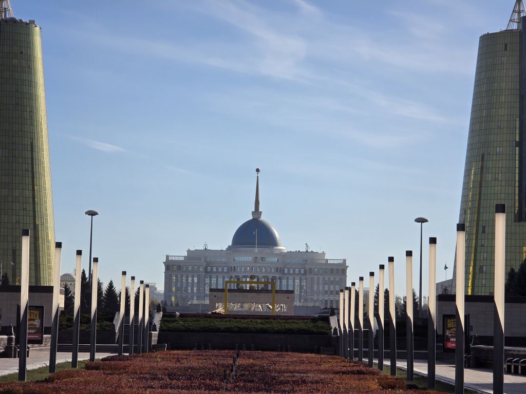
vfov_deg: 12.9
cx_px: 263
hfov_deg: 17.1
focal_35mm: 115
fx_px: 1747
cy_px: 197
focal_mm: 18.6
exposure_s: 1/2866
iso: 64
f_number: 3.4
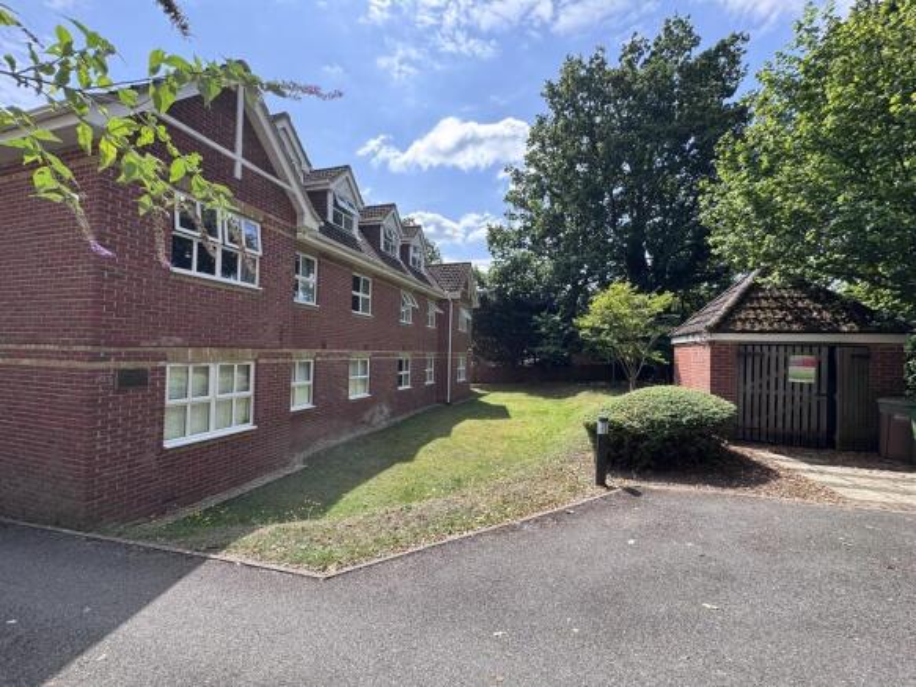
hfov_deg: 102.1
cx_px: 458
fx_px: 370
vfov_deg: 85.7
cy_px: 344
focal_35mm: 14
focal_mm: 2.22
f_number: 2.2
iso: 40
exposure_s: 1/565
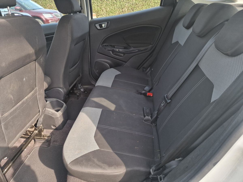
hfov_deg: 73.9
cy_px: 91
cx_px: 122
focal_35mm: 23
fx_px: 161
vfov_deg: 58.9
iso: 50
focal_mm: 6.4
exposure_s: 1/180
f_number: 1.8
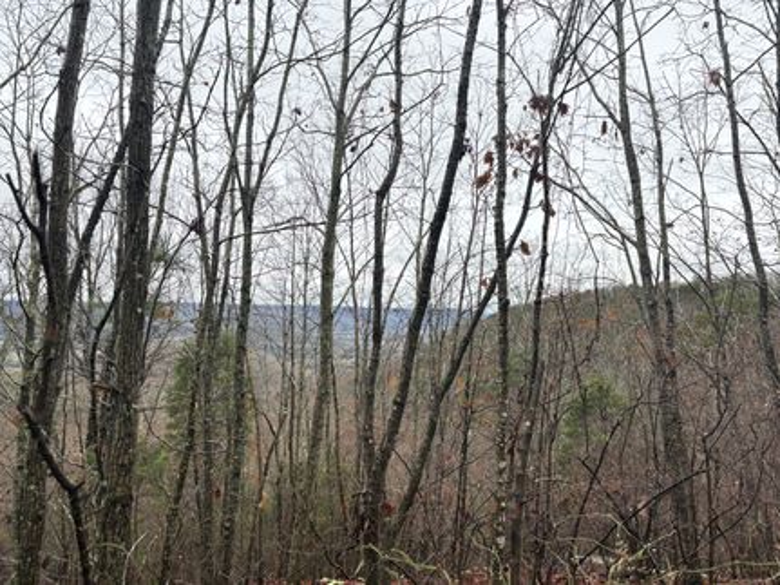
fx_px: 586
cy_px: 292
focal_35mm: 26
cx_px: 390
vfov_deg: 53.0
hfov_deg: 67.3
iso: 50
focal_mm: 5.96
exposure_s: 1/402
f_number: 1.6
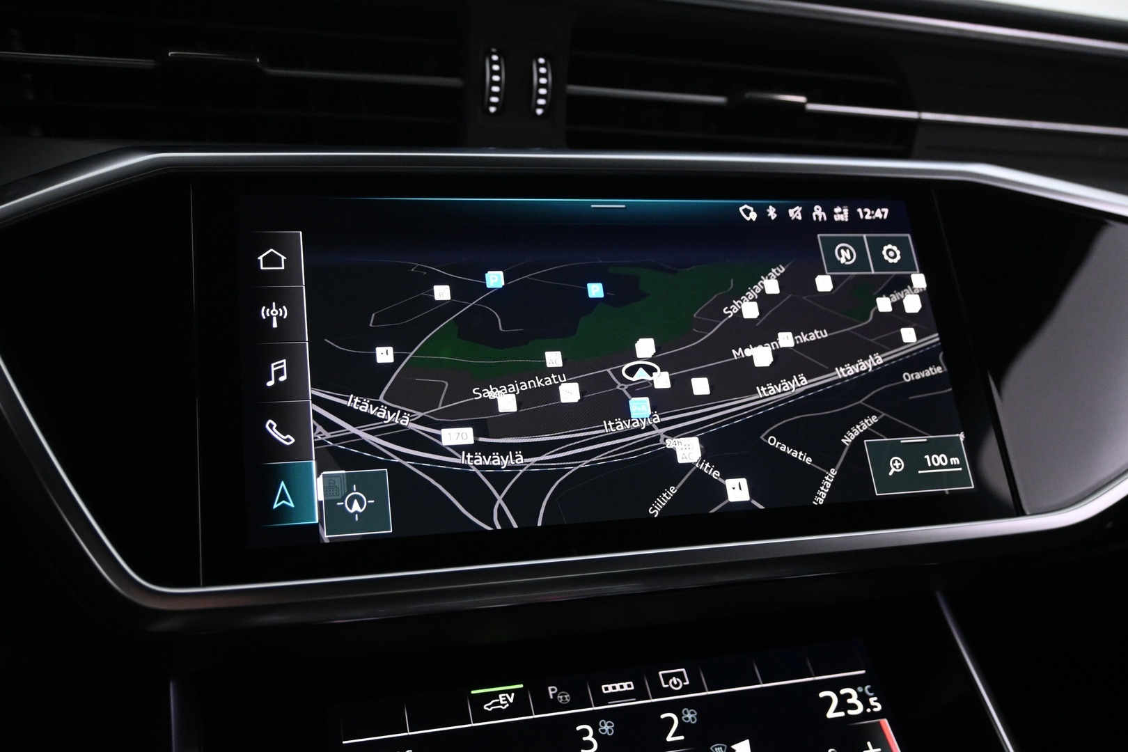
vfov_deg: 39.1
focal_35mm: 34
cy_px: 376
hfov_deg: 56.1
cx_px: 564
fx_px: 1057
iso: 2500
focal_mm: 22.5
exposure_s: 1/60
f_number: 4
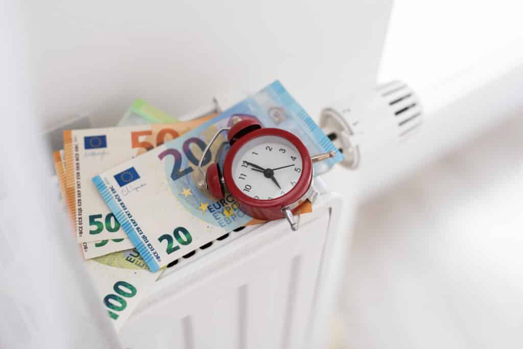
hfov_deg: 39.6
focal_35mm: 50
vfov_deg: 27.0
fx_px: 726
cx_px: 262
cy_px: 174
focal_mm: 50
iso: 160
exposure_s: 1/80
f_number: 2.8
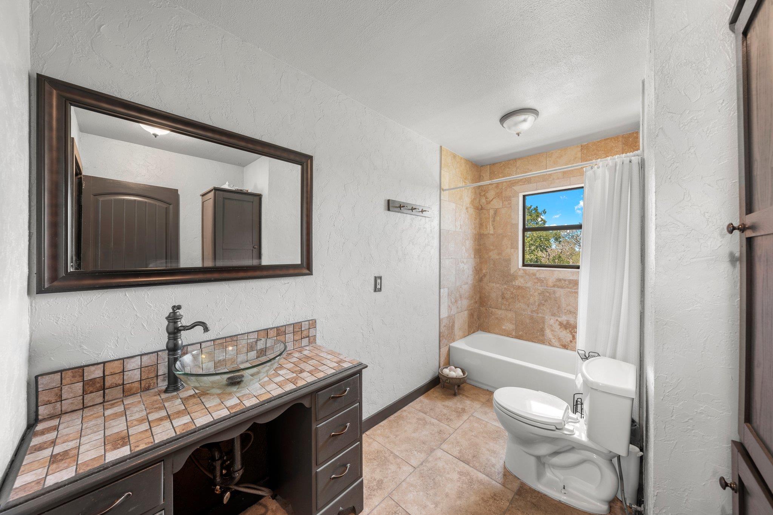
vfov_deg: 90.0
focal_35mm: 12
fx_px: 258
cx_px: 386
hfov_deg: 112.6
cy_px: 258
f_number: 8
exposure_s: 1/3
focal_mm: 12
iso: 100
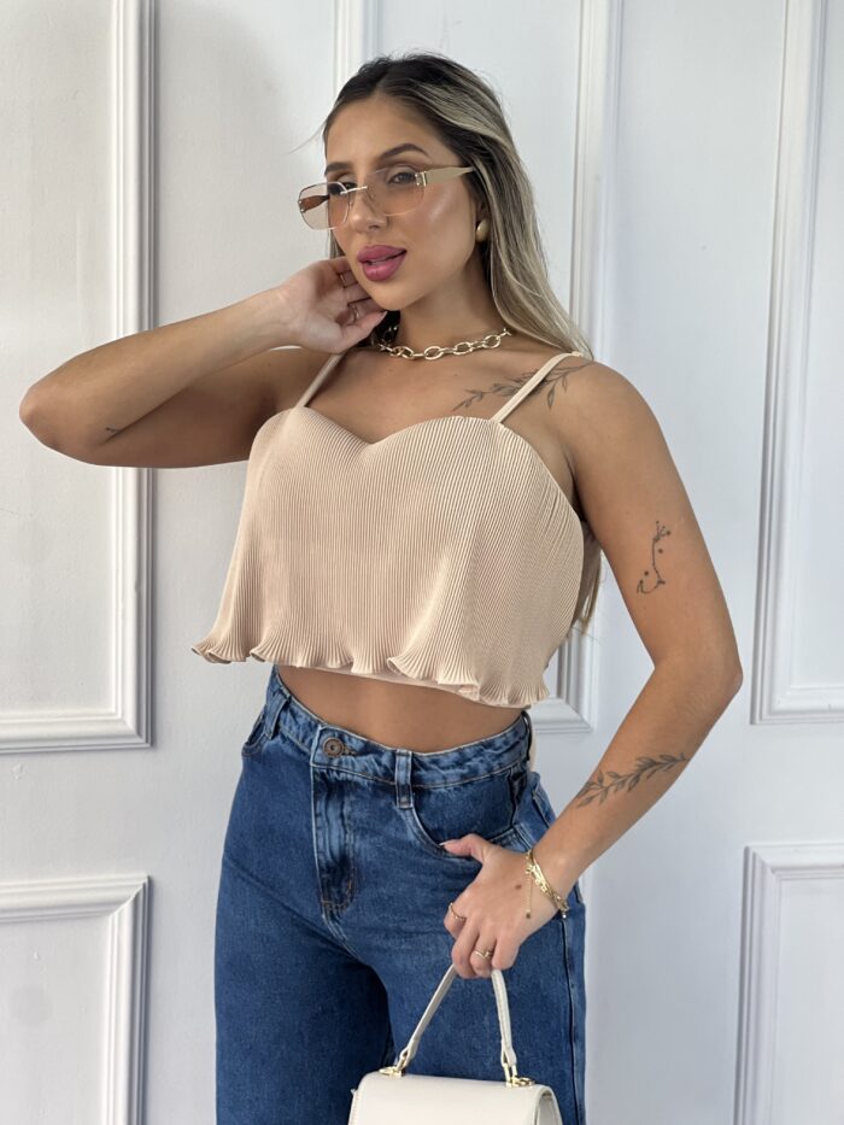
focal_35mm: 77
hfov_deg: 19.1
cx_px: 422
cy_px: 562
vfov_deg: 25.3
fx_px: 2503
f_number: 2.8
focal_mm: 9
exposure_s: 1/120
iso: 80
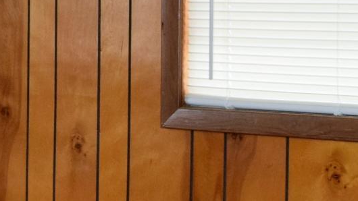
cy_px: 95
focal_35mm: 160
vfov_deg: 7.6
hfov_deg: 12.5
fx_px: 1519
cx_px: -254
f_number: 4.5
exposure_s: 1/80
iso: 800
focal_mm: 18
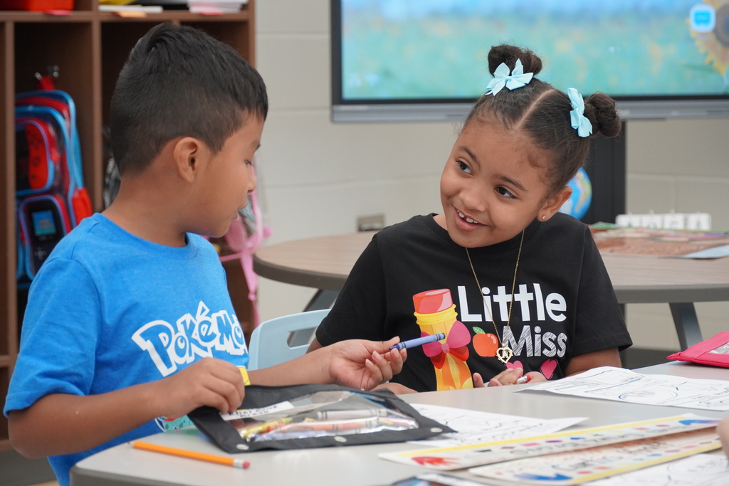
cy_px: 243
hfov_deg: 17.5
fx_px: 2369
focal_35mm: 117
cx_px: 364
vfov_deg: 11.7
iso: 1600
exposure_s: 1/160
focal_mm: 78
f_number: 5.6
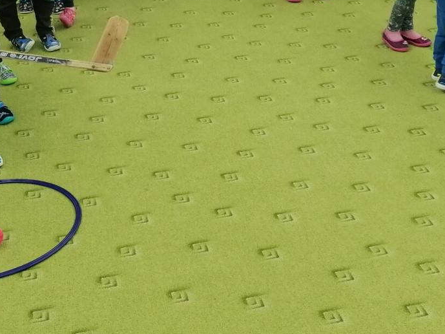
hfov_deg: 28.5
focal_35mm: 68
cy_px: 92
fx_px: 874
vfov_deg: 21.5
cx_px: 249
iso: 160
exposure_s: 1/50
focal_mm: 4.75
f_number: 1.8
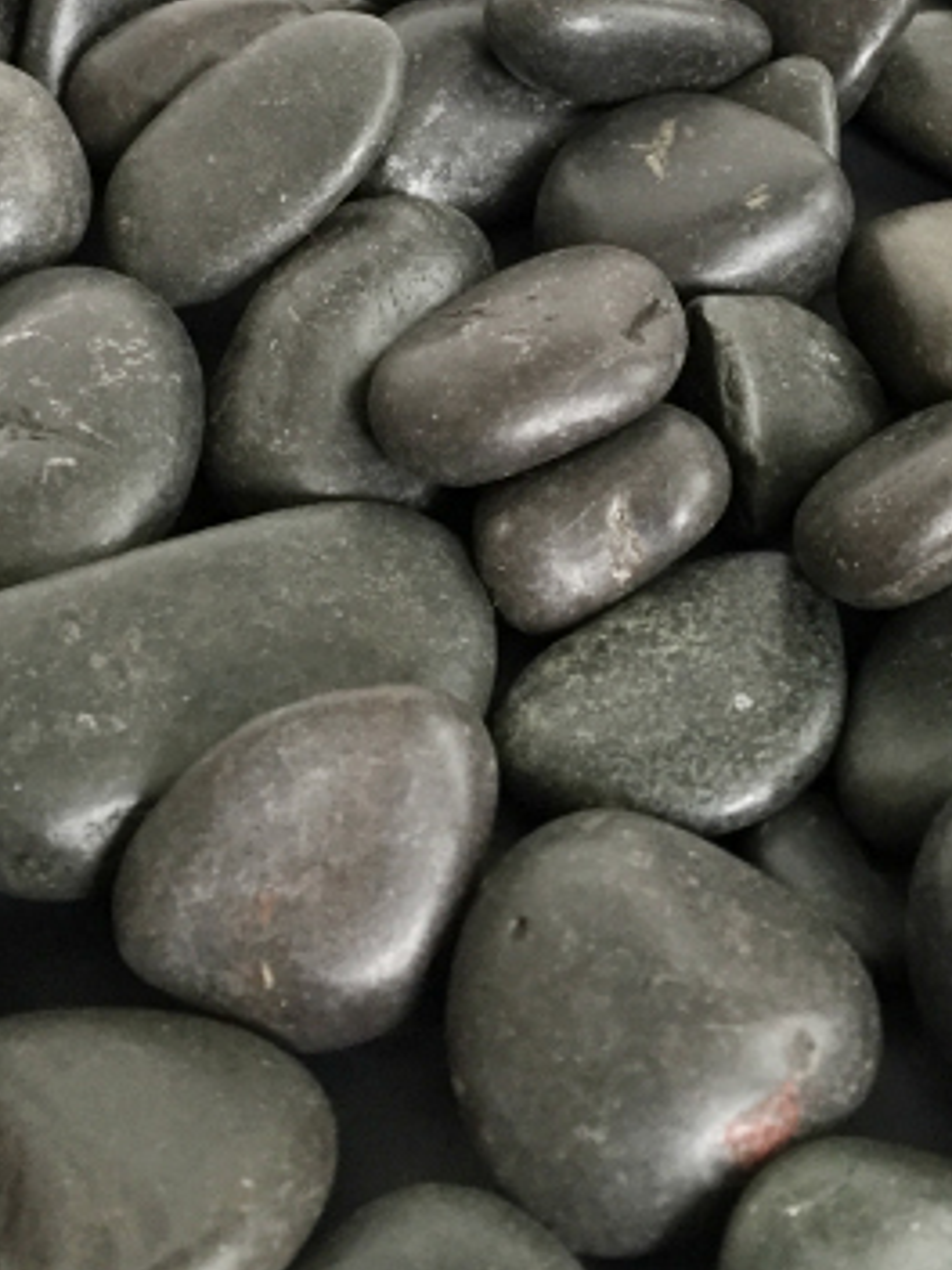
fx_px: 2017
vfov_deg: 33.5
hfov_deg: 26.4
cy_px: 179
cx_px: 660
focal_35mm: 55
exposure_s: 1/30
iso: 160
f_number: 2.2
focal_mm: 4.15
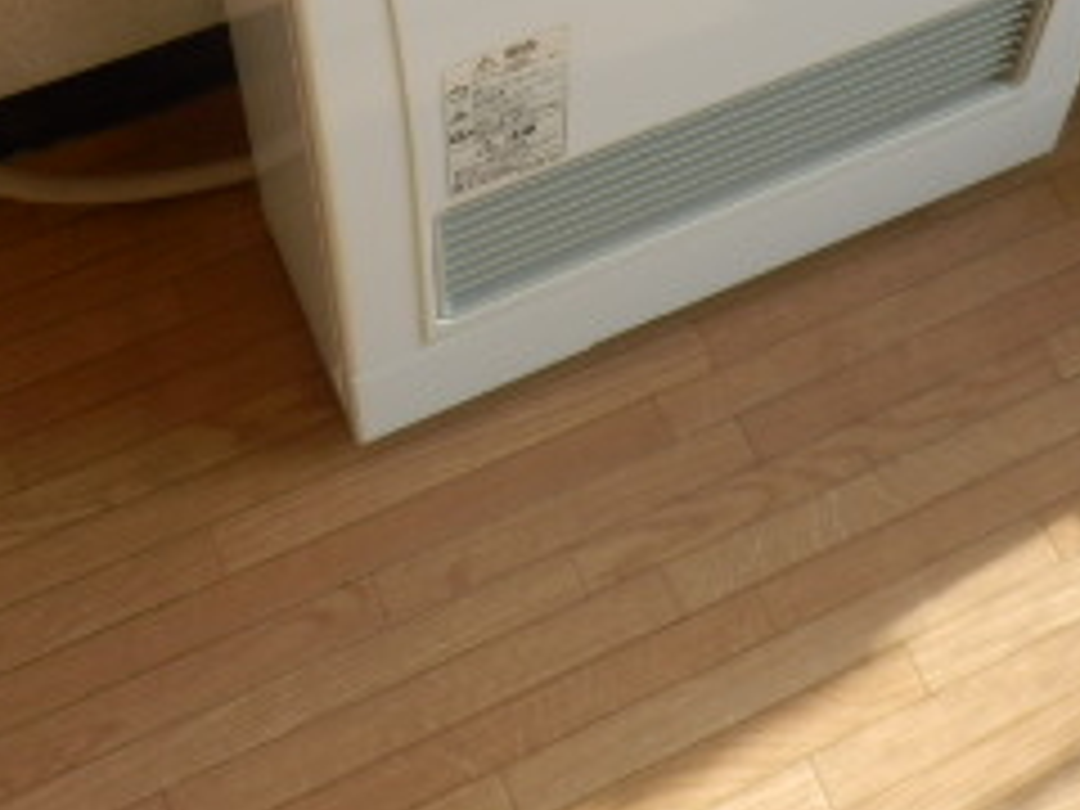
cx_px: 662
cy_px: -194
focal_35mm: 64
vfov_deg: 21.1
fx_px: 1997
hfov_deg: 30.2
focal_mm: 4.2
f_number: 3
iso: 80
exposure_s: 1/125
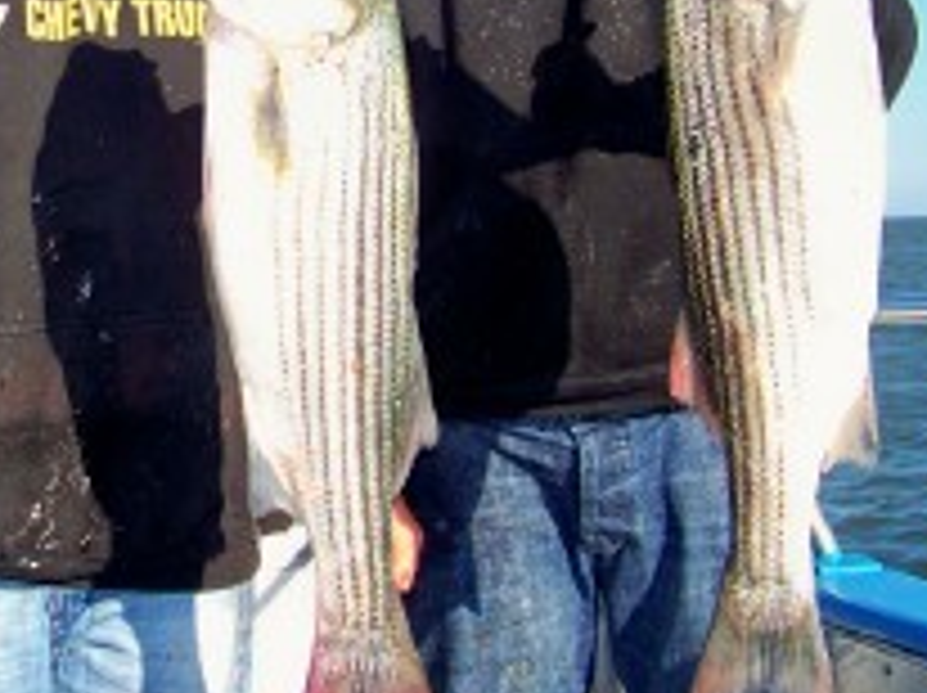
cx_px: 94
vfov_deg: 20.8
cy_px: 184
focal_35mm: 70
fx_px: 1872
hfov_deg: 26.9
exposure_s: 1/400
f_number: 2.8
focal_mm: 5.85
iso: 64
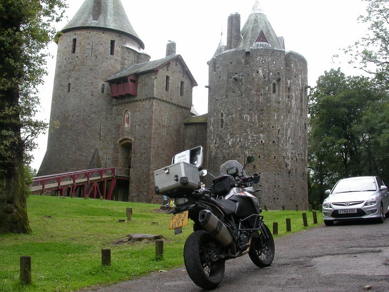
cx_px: 194
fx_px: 427
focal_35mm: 38
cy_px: 146
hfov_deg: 49.0
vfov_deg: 37.7
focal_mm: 7.85
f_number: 5.3
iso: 100
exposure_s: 1/131
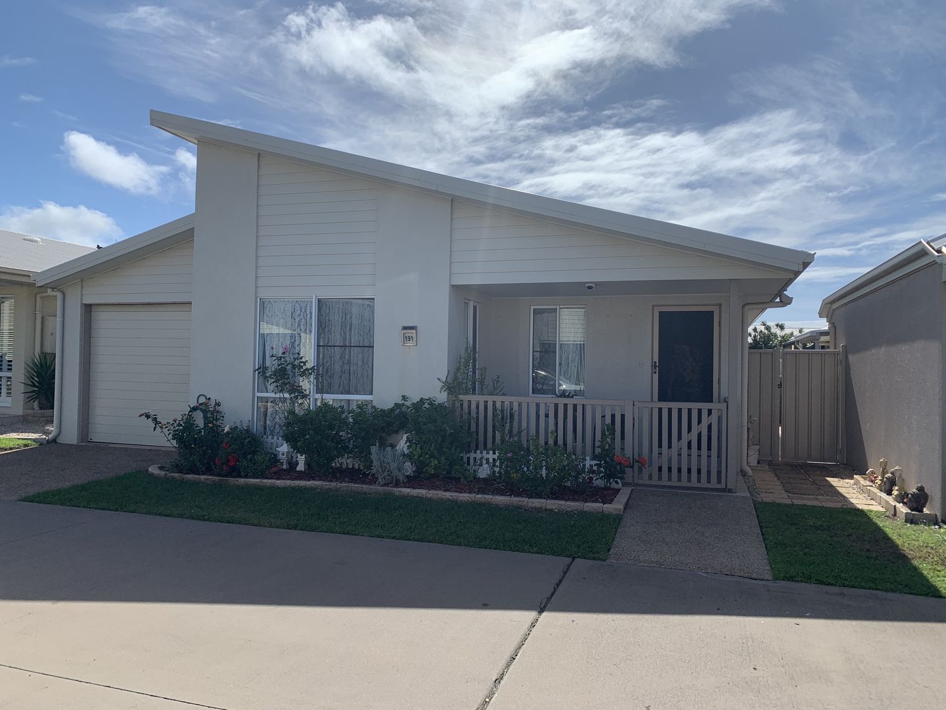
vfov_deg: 53.1
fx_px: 711
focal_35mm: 26
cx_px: 473
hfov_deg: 67.3
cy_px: 355
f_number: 1.8
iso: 25
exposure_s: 1/4098
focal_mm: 4.25
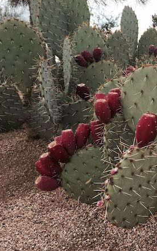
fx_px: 377
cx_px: 204
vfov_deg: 36.9
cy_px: 129
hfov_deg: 21.3
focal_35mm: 55
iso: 32
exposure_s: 1/366
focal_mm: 4.15
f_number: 2.2
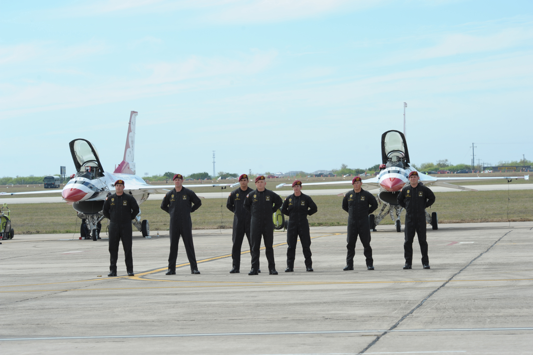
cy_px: 178
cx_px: 266
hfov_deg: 12.5
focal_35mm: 165
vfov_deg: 8.3
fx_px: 2441
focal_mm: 165
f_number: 10
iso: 200
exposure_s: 1/320
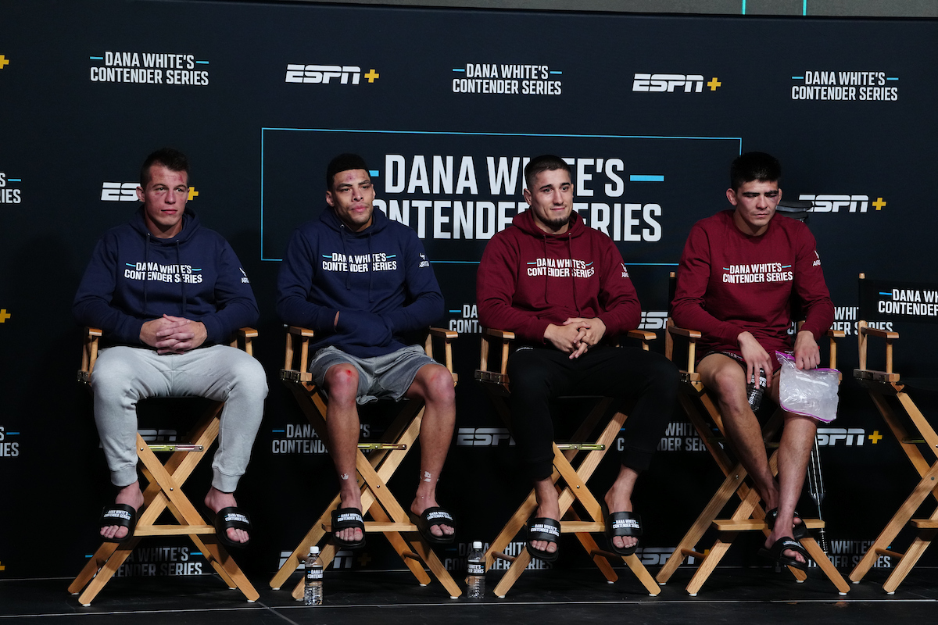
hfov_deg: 17.2
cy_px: 312
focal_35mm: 119
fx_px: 3100
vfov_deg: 11.5
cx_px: 469
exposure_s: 1/800
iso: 3200
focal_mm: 119
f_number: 2.8
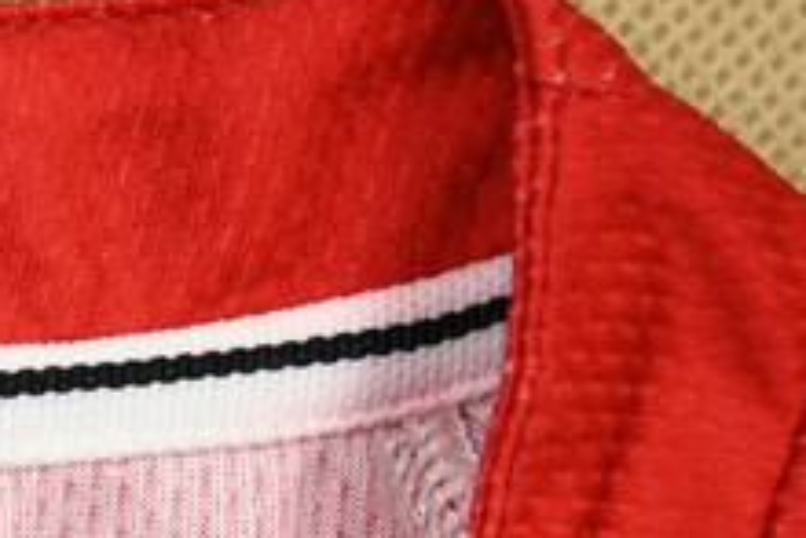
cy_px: 829
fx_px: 2442
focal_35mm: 109
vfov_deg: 12.0
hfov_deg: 15.8
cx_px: -672
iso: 200
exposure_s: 1/180
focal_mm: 24
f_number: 4
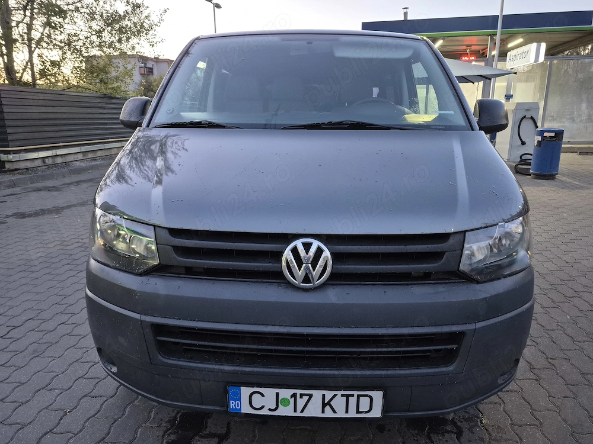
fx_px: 394
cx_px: 296
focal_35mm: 23
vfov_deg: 58.9
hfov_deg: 73.9
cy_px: 222
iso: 800
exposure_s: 1/60
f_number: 1.8
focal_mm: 5.4
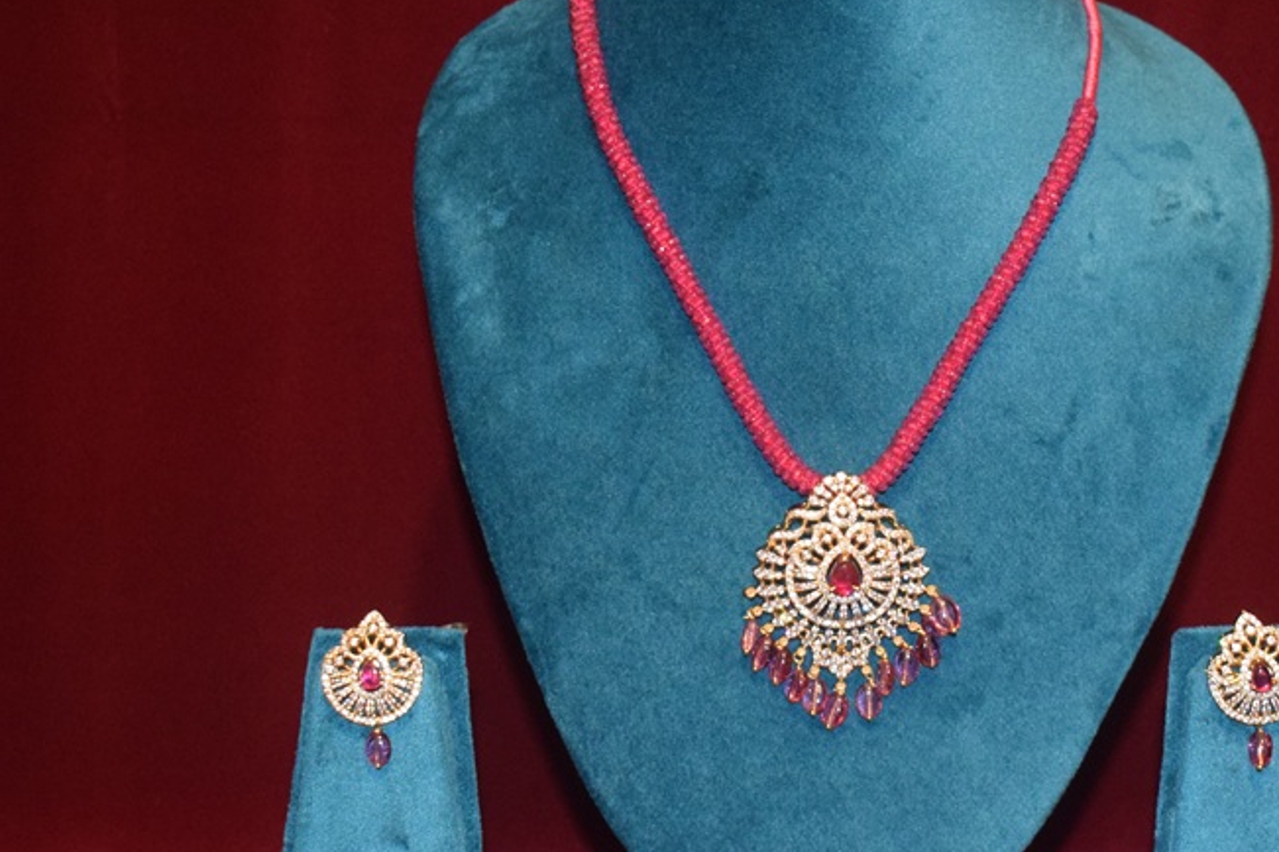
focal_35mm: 94
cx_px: 800
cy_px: 444
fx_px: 3339
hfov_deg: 21.6
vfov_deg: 14.6
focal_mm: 34
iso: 2500
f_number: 4.5
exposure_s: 1/60
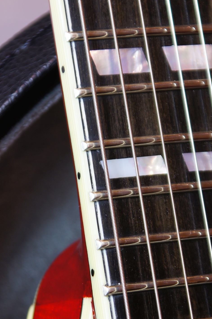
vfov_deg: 7.1
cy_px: 161
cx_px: 146
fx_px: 2568
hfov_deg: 4.7
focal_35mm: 290
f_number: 5.6
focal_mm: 120
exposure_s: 1/6
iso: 100
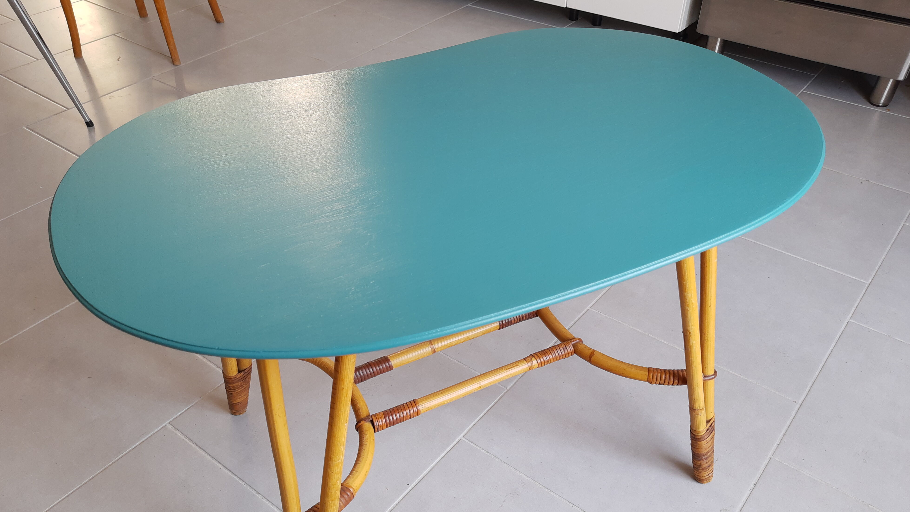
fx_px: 700
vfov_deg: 39.7
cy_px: 345
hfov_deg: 66.1
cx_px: 454
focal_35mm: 29
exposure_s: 1/33
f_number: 1.7
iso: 43
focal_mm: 4.75
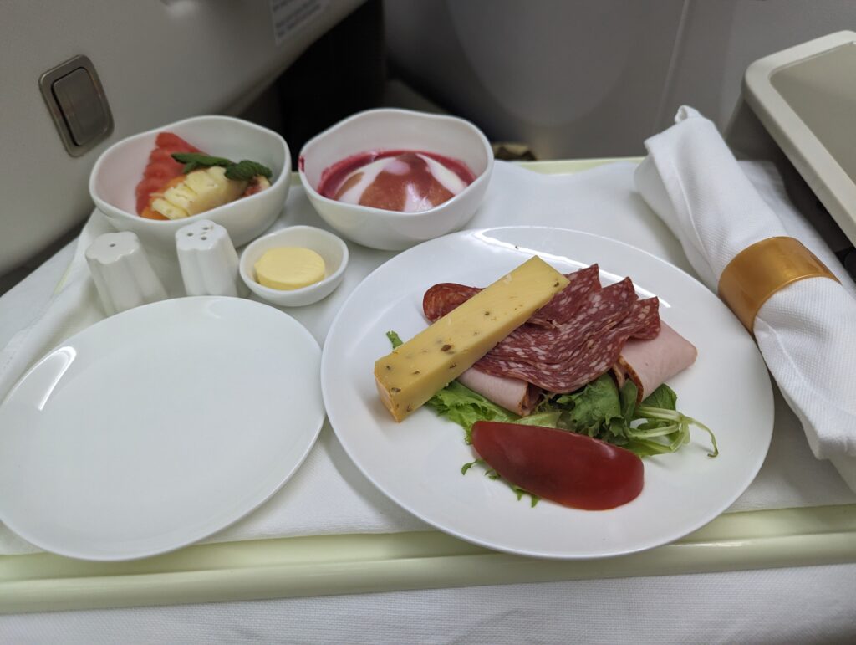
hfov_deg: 71.5
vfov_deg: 56.9
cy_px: 322
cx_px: 428
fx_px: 594
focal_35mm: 24
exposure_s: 1/23.8
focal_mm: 6.81
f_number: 1.85
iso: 504
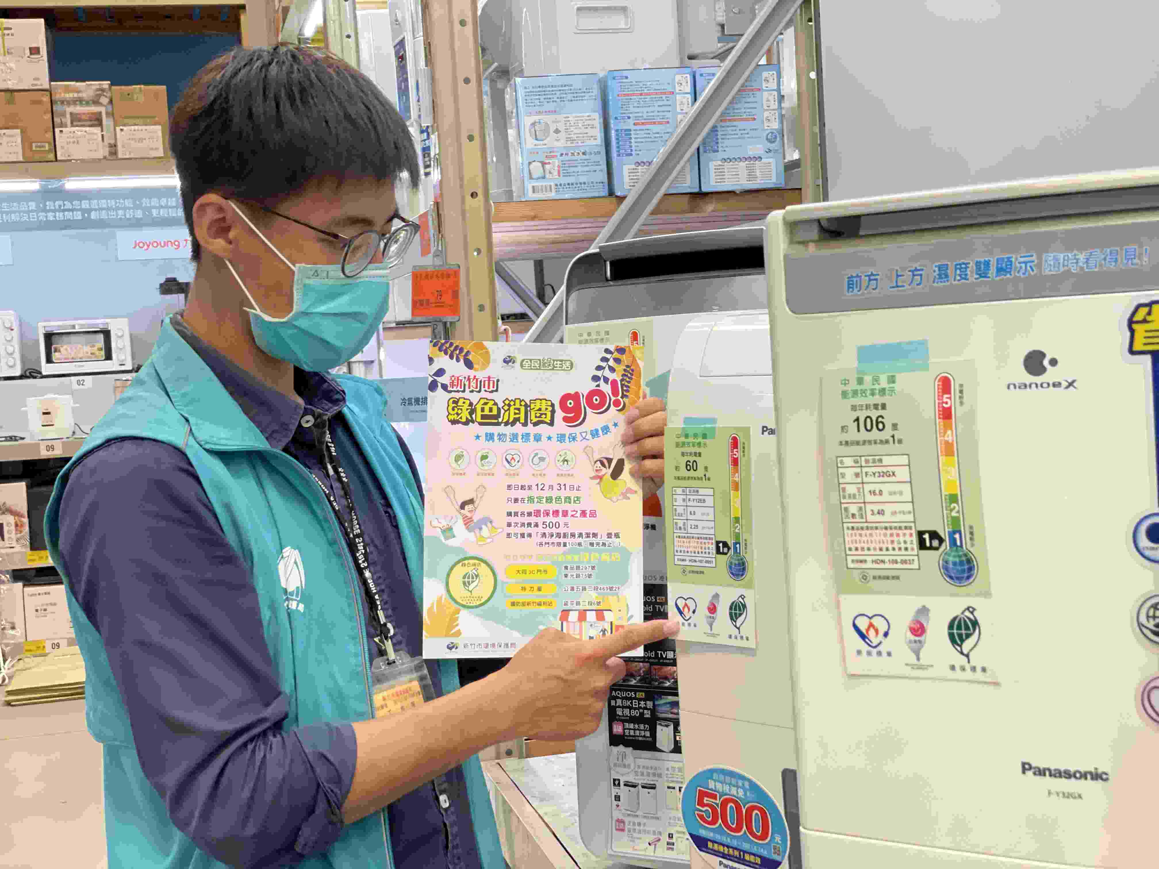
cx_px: 580
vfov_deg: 28.0
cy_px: 434
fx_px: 1741
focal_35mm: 52
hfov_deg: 36.8
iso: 160
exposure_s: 1/60
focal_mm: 6
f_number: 2
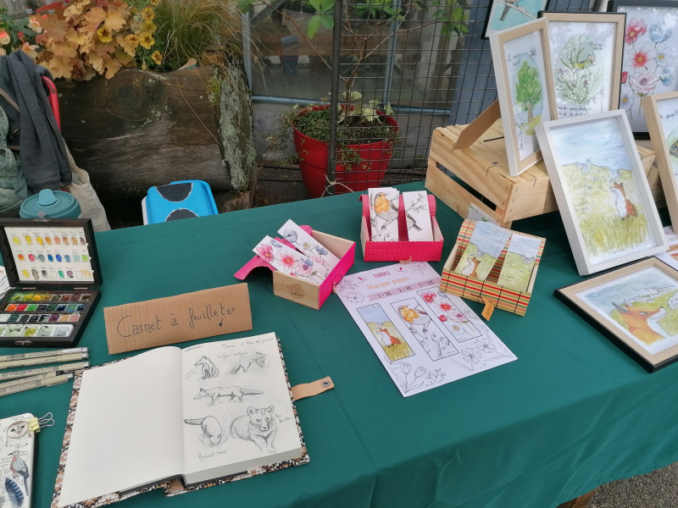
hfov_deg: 65.3
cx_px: 339
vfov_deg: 51.4
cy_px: 254
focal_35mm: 27
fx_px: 529
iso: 50
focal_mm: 4.75
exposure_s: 1/512
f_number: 1.8
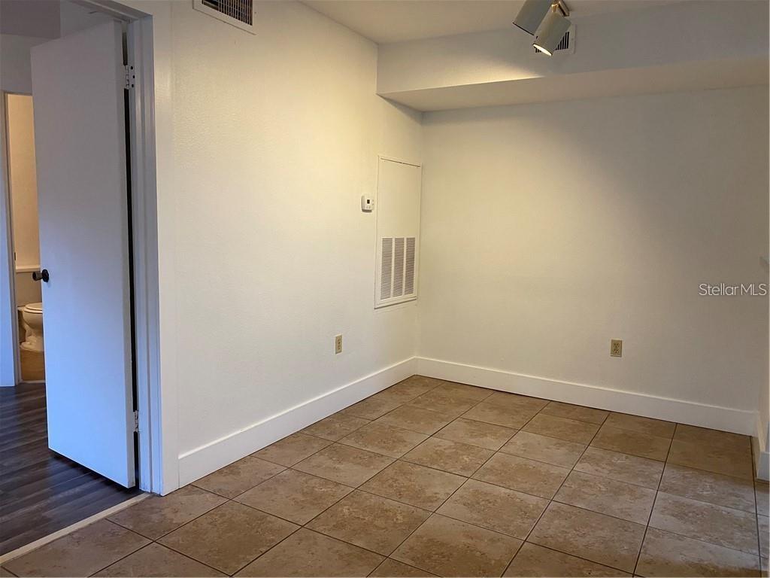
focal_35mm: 26
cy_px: 289
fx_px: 578
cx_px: 385
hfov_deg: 67.3
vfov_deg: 53.1
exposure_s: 1/60
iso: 160
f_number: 1.8
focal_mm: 4.25
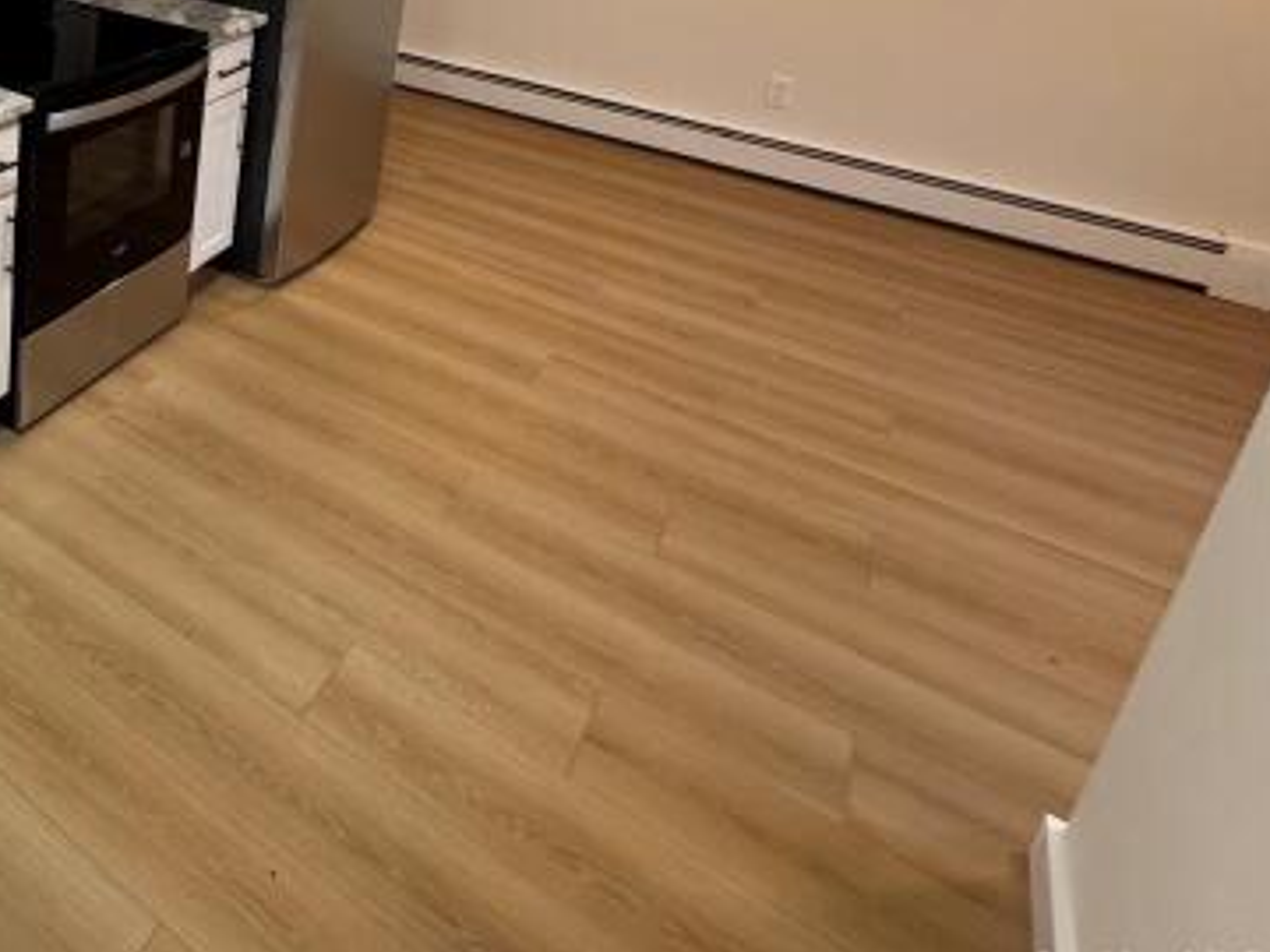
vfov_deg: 44.0
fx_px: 1027
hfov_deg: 51.4
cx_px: 11
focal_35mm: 28
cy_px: 46
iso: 250
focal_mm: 2.22
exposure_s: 1/120
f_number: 2.2
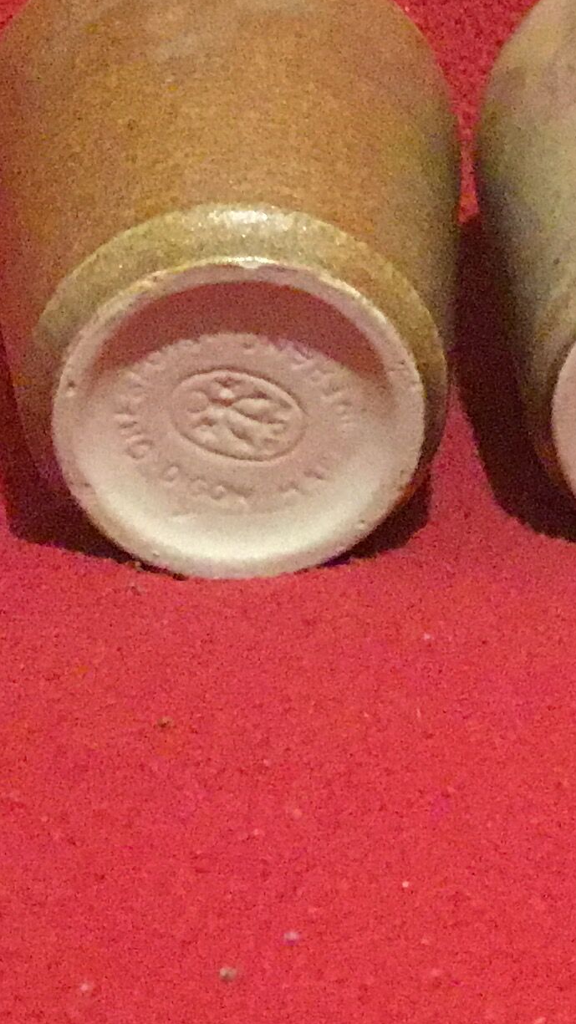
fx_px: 2444
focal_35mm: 90
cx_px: 788
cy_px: 458
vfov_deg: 23.7
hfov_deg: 12.9
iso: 800
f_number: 2.4
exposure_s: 1/17
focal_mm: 3.3
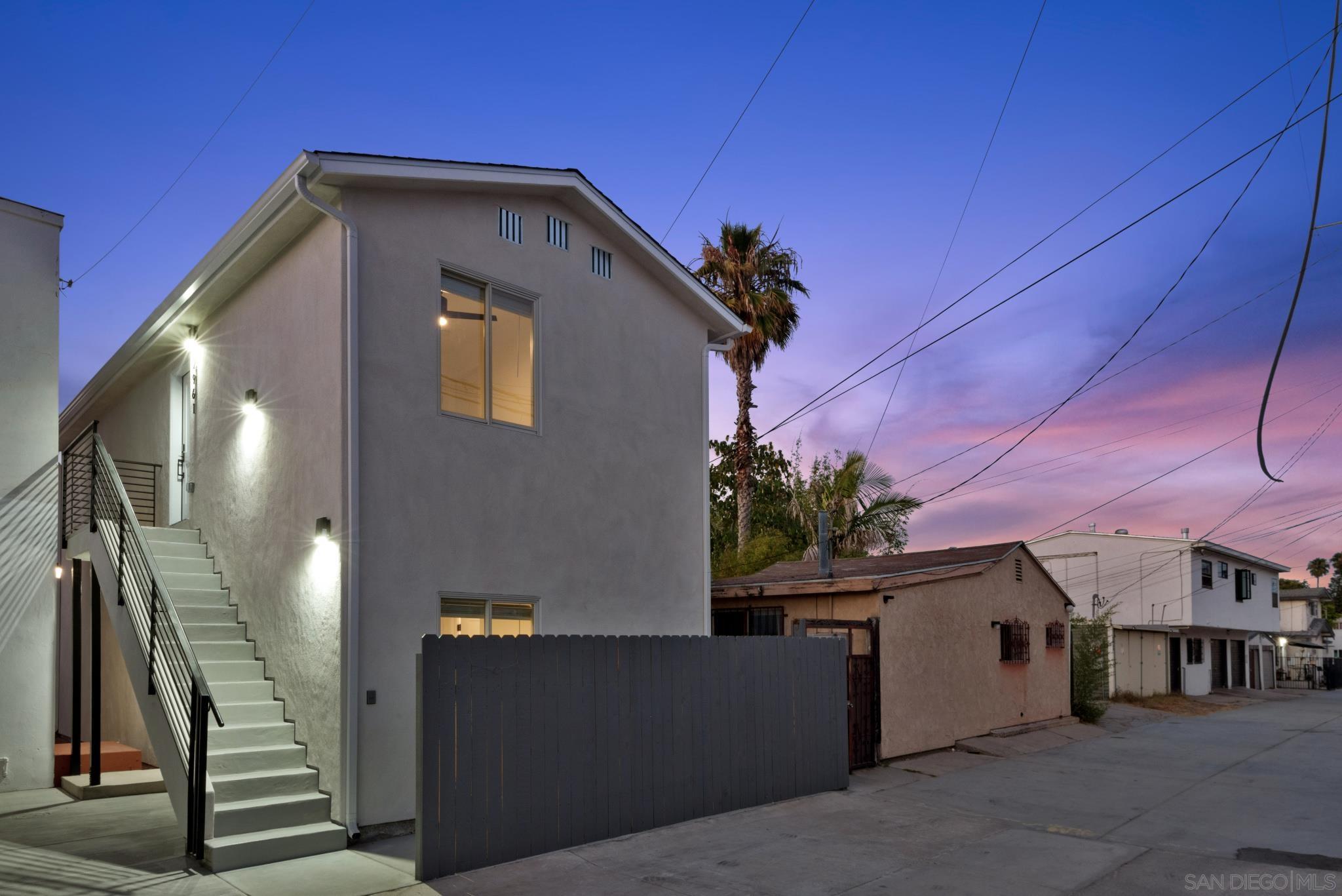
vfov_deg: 57.3
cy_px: 448
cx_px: 671
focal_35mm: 22
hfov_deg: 78.6
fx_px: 820
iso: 1250
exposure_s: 1/1.67
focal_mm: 22
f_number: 18
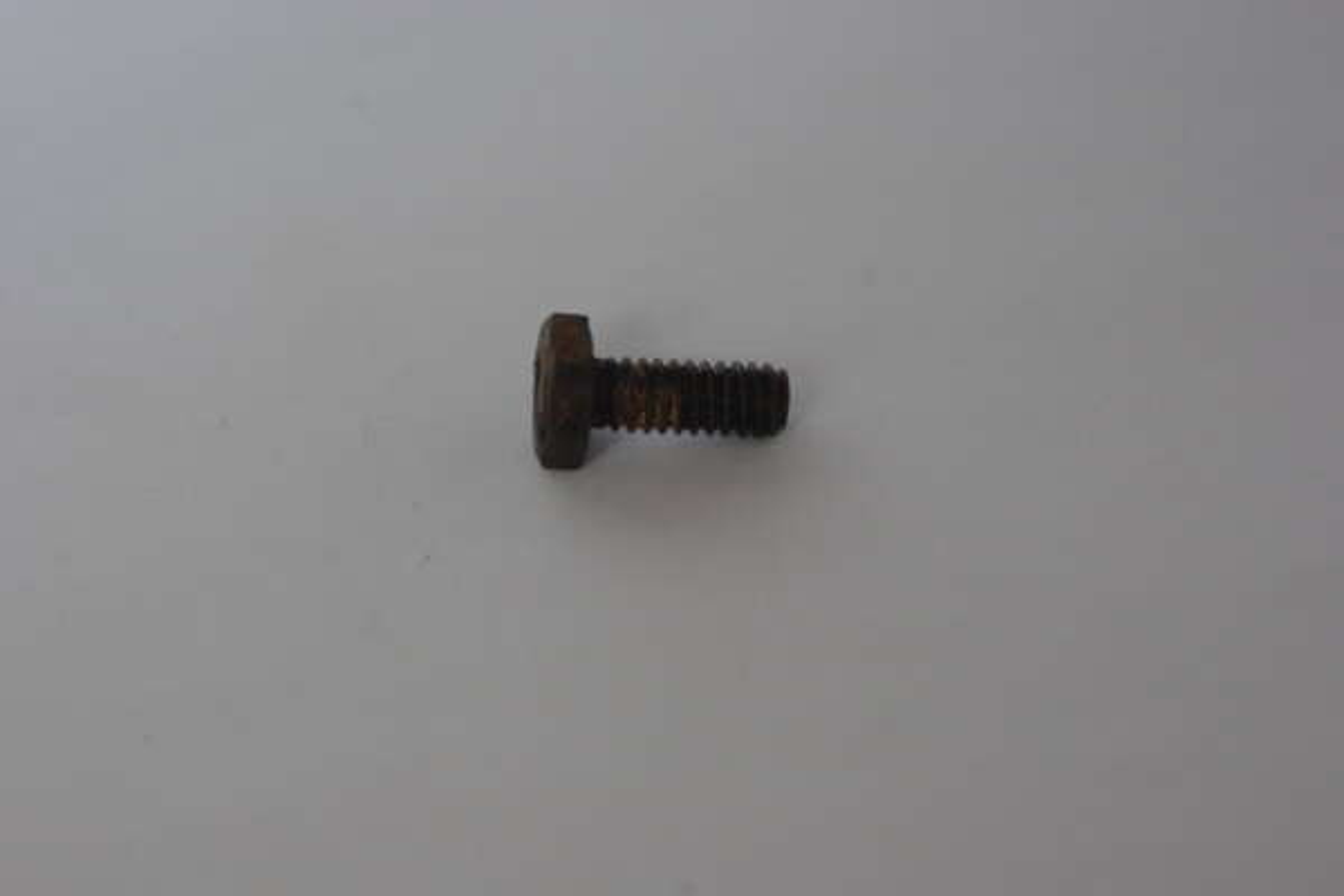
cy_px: 448
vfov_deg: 11.4
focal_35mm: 120
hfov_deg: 17.1
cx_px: 672
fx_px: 4480
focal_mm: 80
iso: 800
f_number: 8
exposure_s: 1/125
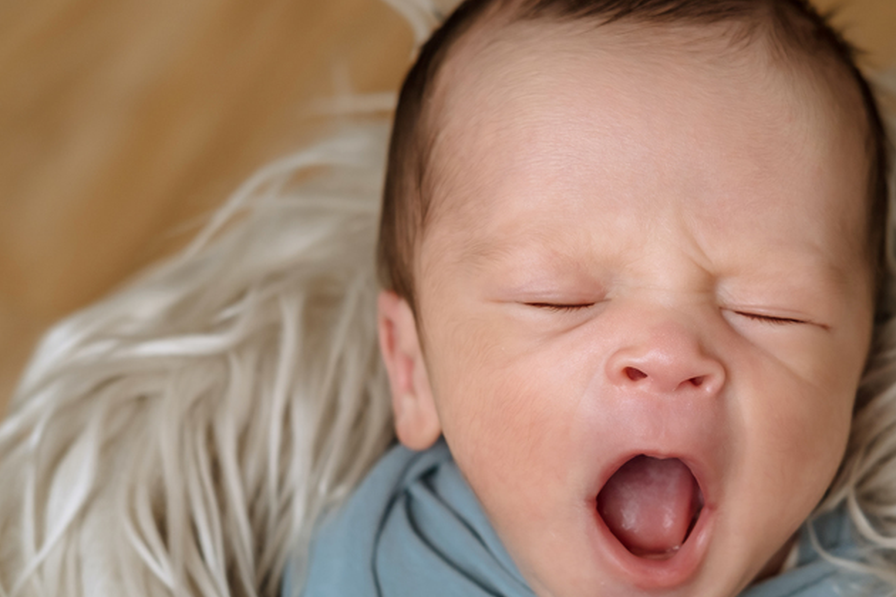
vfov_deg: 13.5
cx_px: 646
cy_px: 402
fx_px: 2514
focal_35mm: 101
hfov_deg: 20.1
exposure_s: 1/200
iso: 160
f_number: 2.8
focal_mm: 35
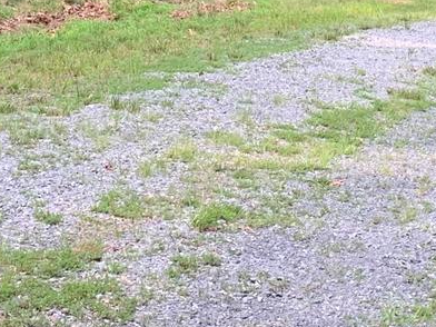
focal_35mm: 136
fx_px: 1713
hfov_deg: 14.4
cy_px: -361
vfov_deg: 10.0
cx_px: 91
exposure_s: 1/122
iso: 32
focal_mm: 4.25
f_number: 1.8
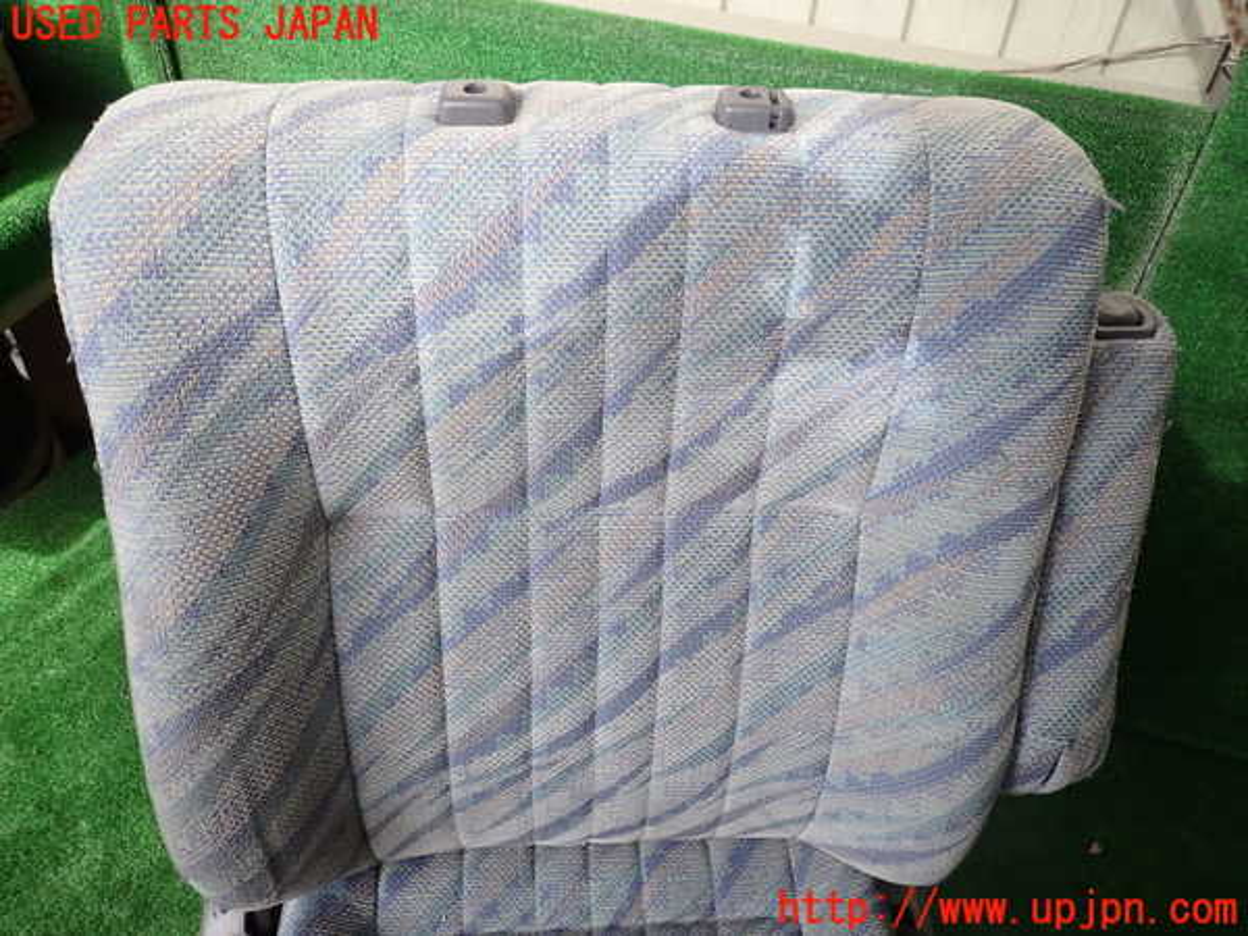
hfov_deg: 69.4
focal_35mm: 25
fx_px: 901
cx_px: 624
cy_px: 468
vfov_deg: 54.9
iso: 100
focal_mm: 4.5
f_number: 2
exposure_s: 1/250
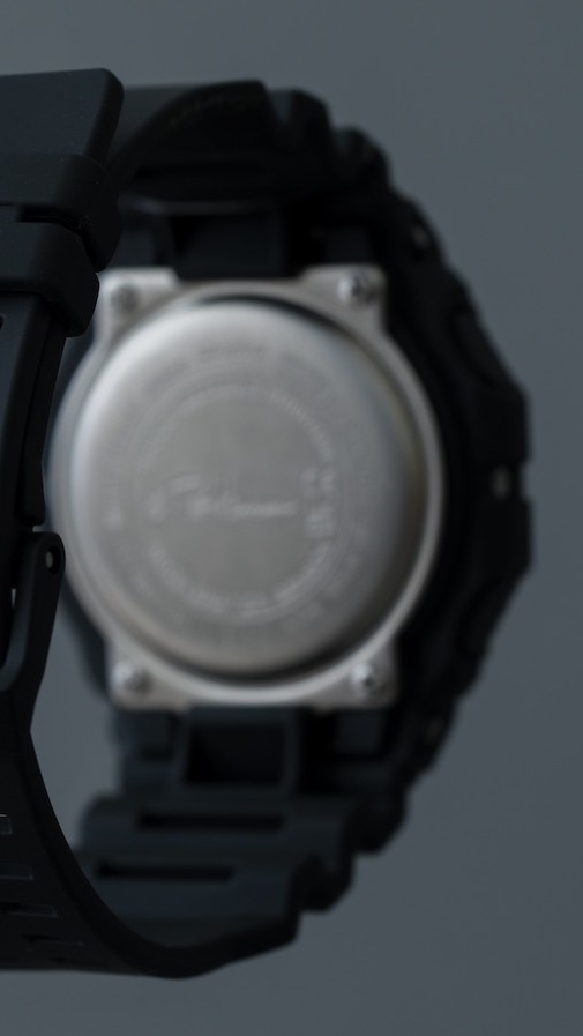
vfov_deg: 15.7
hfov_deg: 8.8
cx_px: 137
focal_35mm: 137
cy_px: 519
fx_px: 3763
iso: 100
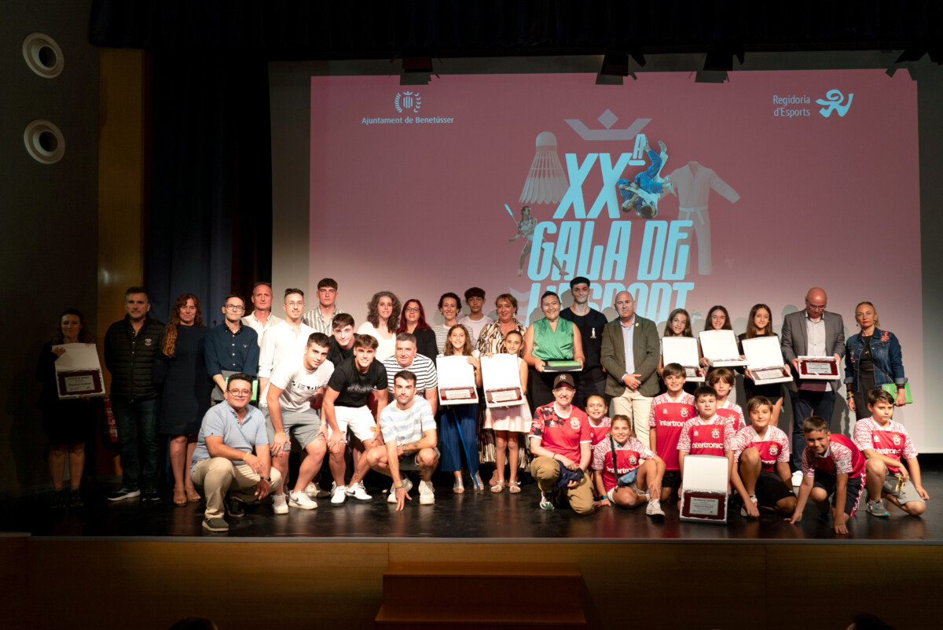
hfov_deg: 63.6
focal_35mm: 29
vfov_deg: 45.0
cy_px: 315
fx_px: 760
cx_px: 472
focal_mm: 29
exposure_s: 1/125
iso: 640
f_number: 4
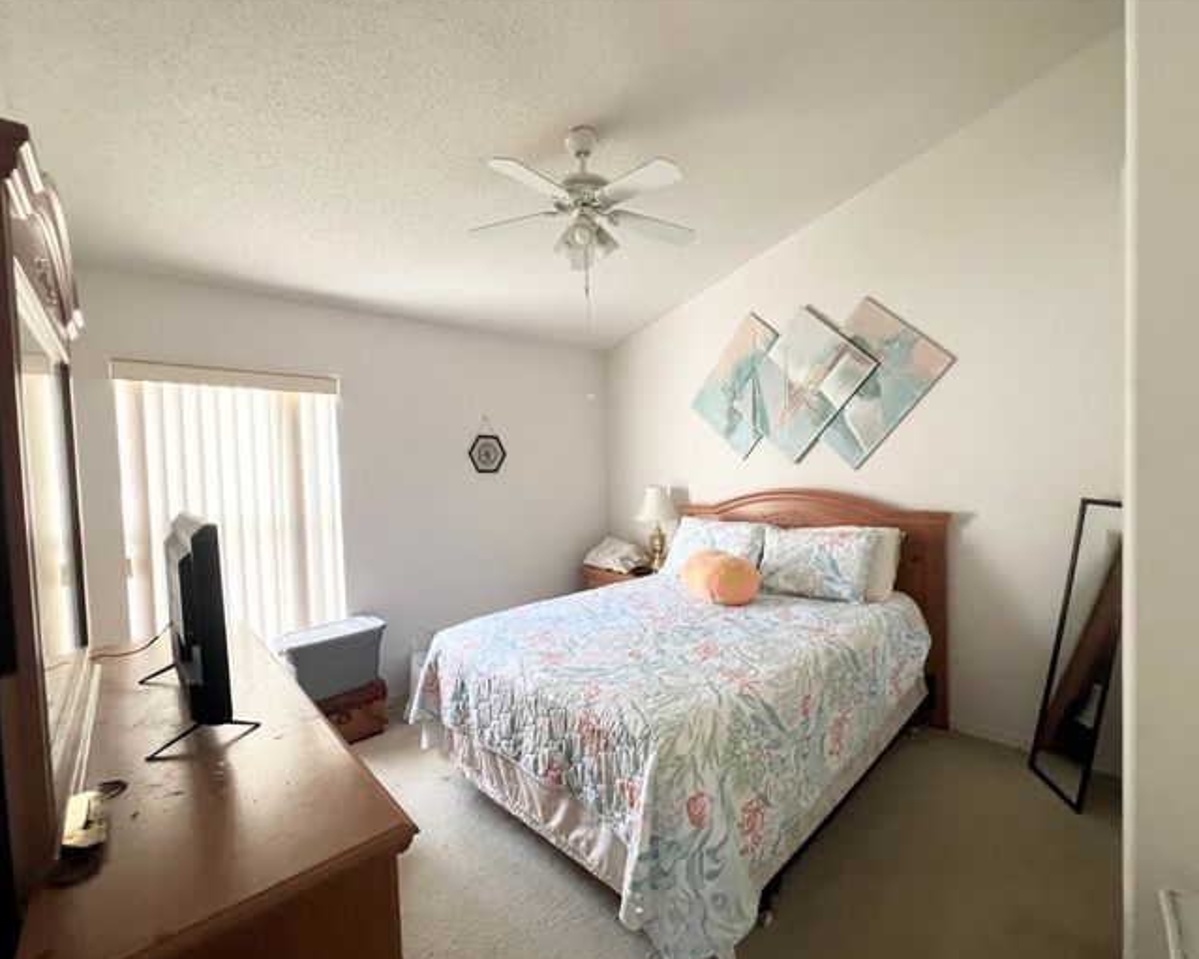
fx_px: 497
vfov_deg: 88.0
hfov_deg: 100.6
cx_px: 630
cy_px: 484
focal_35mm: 14
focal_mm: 1.57
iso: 250
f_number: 1.8
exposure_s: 1/99
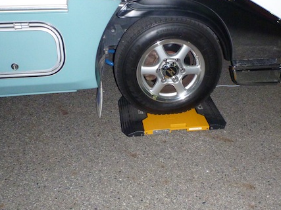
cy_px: 108
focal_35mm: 42
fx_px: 341
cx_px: 165
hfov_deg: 44.6
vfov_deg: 34.3
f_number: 3.3
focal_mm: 4.9
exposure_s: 1/60
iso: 500
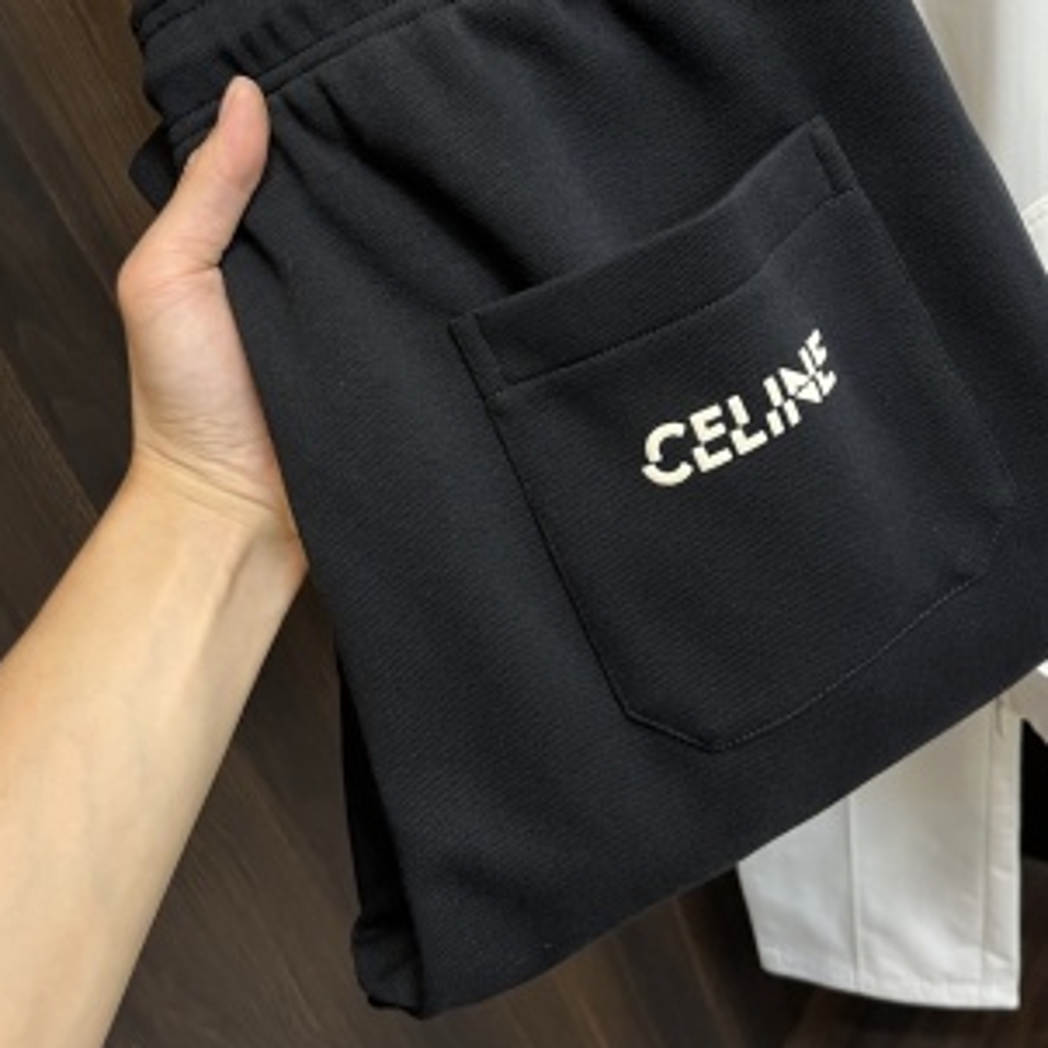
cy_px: 368
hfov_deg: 43.6
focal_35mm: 38
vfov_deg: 43.4
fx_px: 1302
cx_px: 633
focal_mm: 5.1
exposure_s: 1/55
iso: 160
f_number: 1.6
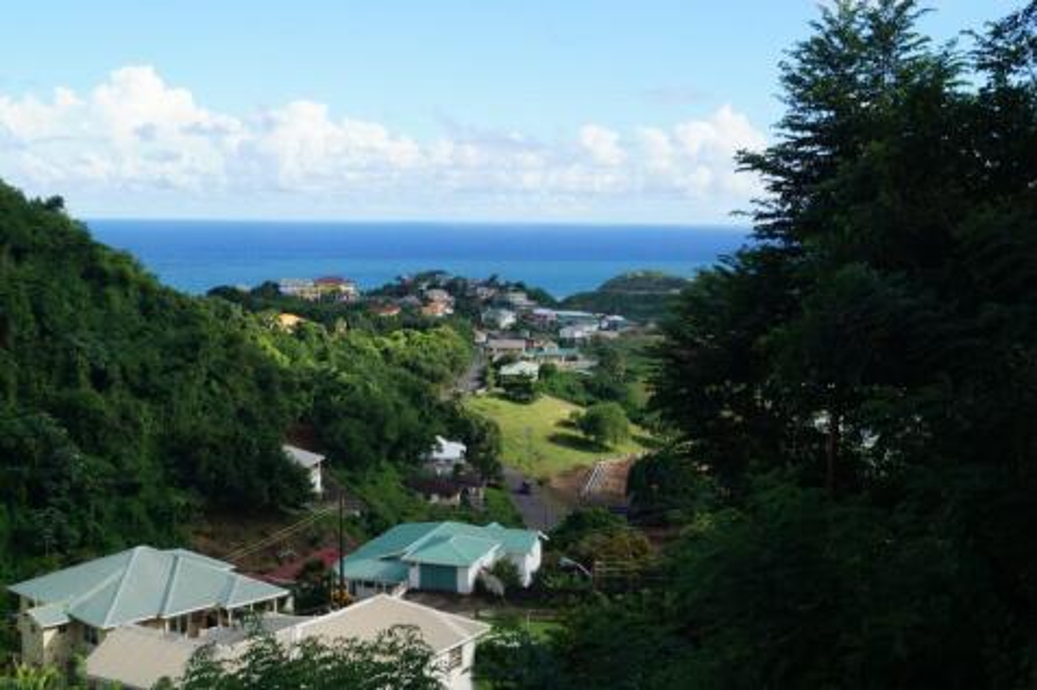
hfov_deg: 43.6
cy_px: 345
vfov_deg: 29.8
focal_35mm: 45
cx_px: 518
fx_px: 1296
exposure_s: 1/80
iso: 100
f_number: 14
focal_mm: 30
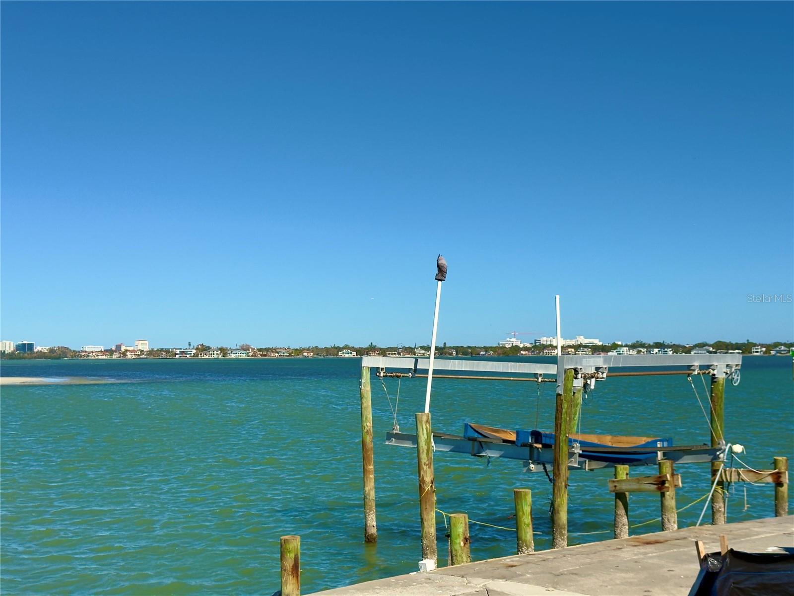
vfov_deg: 30.3
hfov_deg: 39.7
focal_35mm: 48
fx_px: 1101
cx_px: 397
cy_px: 298
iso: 64
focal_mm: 6.76
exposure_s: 1/7874
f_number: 1.78
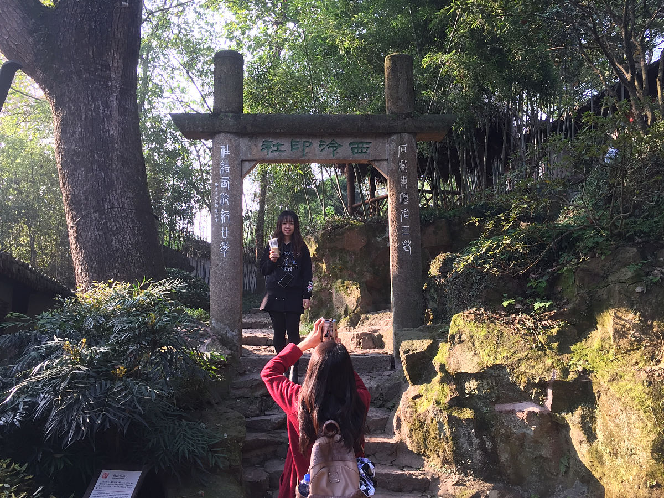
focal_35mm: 29
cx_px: 332
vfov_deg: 48.2
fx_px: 556
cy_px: 249
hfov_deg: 61.7
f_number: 2.2
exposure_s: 1/100
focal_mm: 4.15
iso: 40
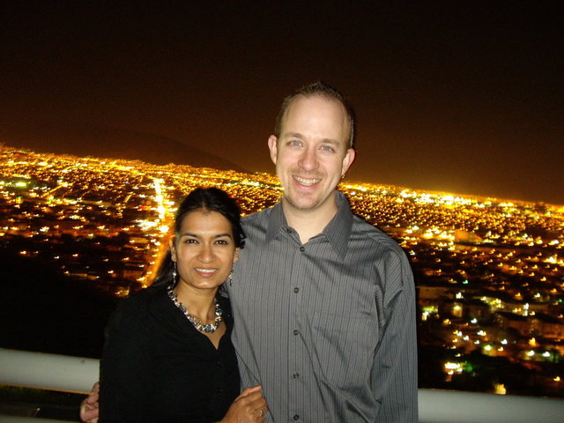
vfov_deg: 37.7
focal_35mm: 38
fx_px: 619
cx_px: 282
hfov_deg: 49.0
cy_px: 212
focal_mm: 6.2
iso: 200
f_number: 2.7
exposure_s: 1
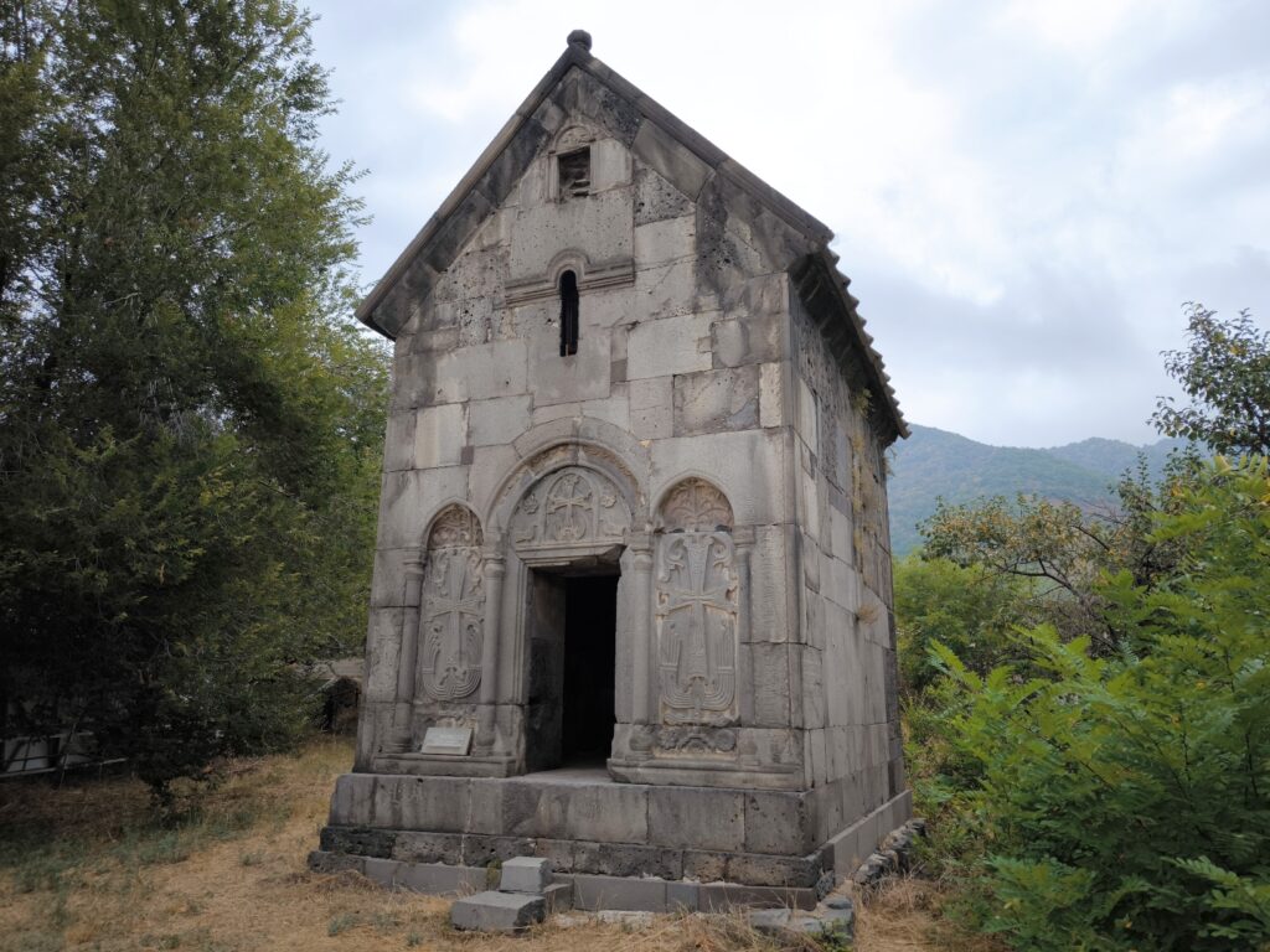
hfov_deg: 71.6
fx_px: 881
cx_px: 635
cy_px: 476
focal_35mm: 24
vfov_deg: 56.8
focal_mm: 6.92
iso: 50
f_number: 1.9
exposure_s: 1/938
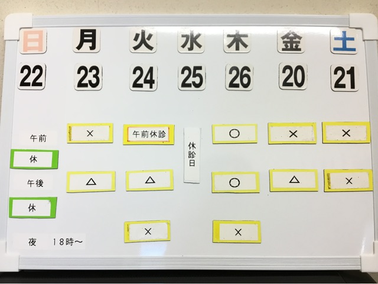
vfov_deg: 45.4
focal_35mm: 31
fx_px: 339
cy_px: 142
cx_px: 189
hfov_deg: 58.4
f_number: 2.4
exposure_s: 1/30
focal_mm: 3.3
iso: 32
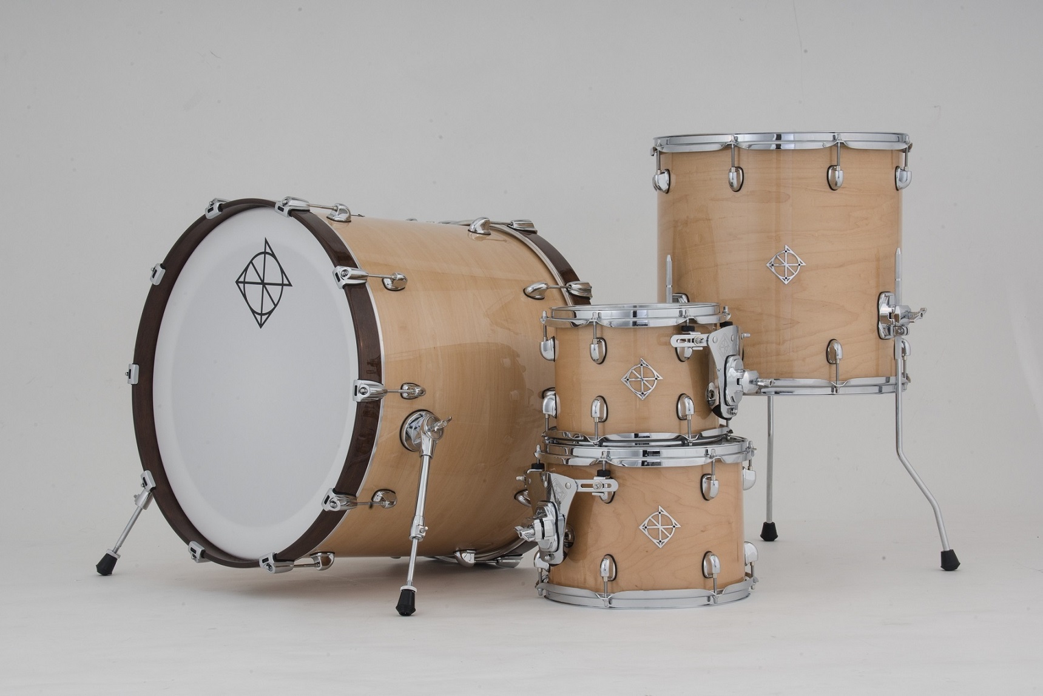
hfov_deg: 20.4
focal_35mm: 100
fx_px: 2898
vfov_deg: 13.7
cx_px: 522
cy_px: 348
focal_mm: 100
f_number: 22
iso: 500
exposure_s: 1/125
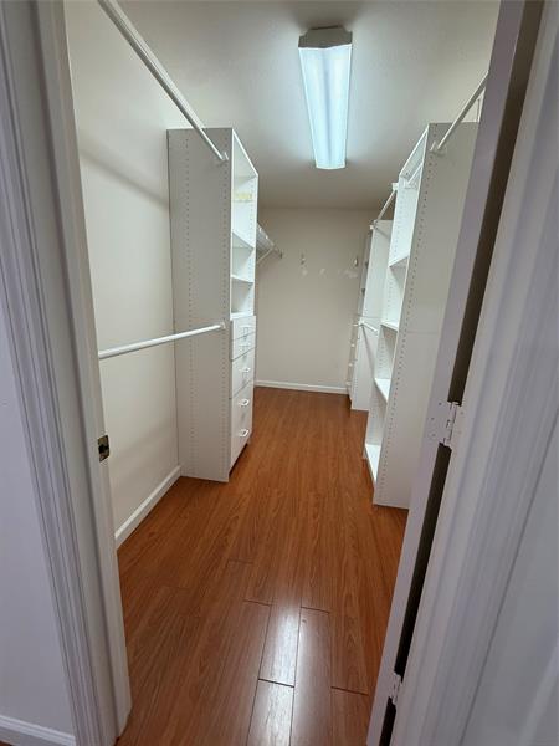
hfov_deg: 85.7
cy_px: 373
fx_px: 301
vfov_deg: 102.1
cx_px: 280
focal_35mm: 14
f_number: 2.2
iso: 320
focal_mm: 2.22
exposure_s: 1/120
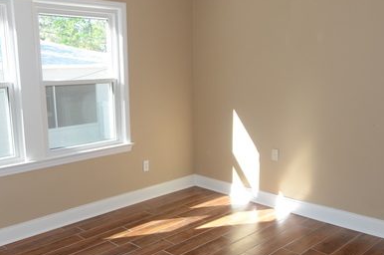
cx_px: 148
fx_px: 362
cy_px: 134
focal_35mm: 34
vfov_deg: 38.7
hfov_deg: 55.3
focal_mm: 10
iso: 250
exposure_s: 1/60
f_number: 5
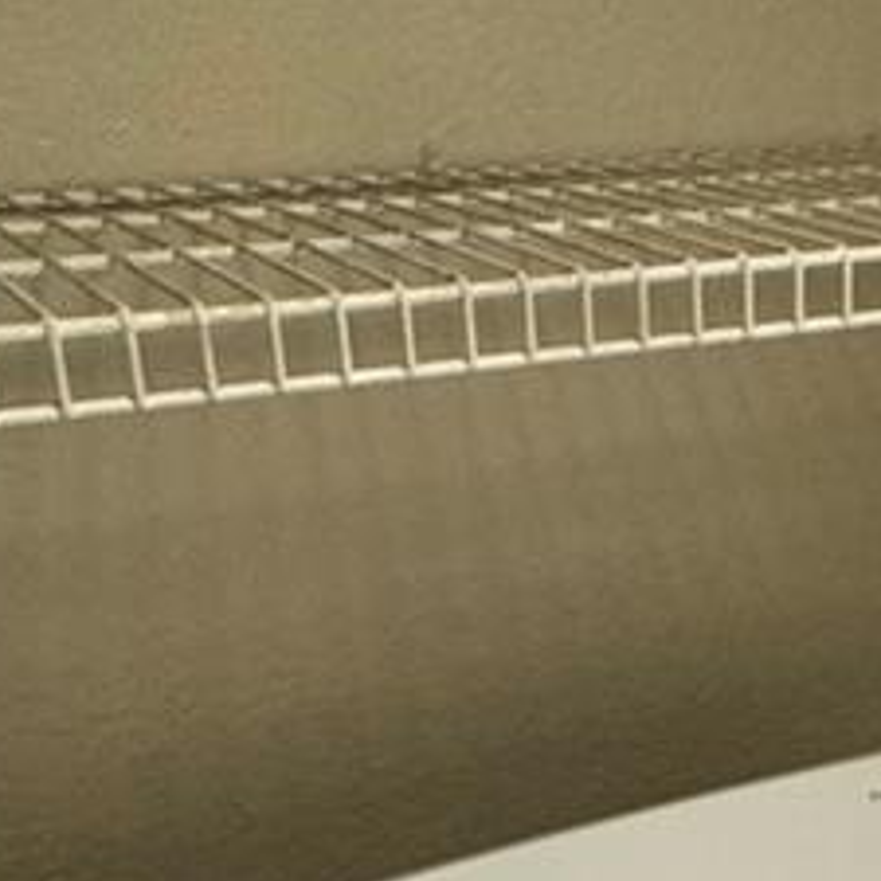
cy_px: 709
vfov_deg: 25.6
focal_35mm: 66
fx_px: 1900
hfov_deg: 24.1
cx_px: 1018
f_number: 2.2
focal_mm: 2.22
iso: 250
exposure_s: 1/60
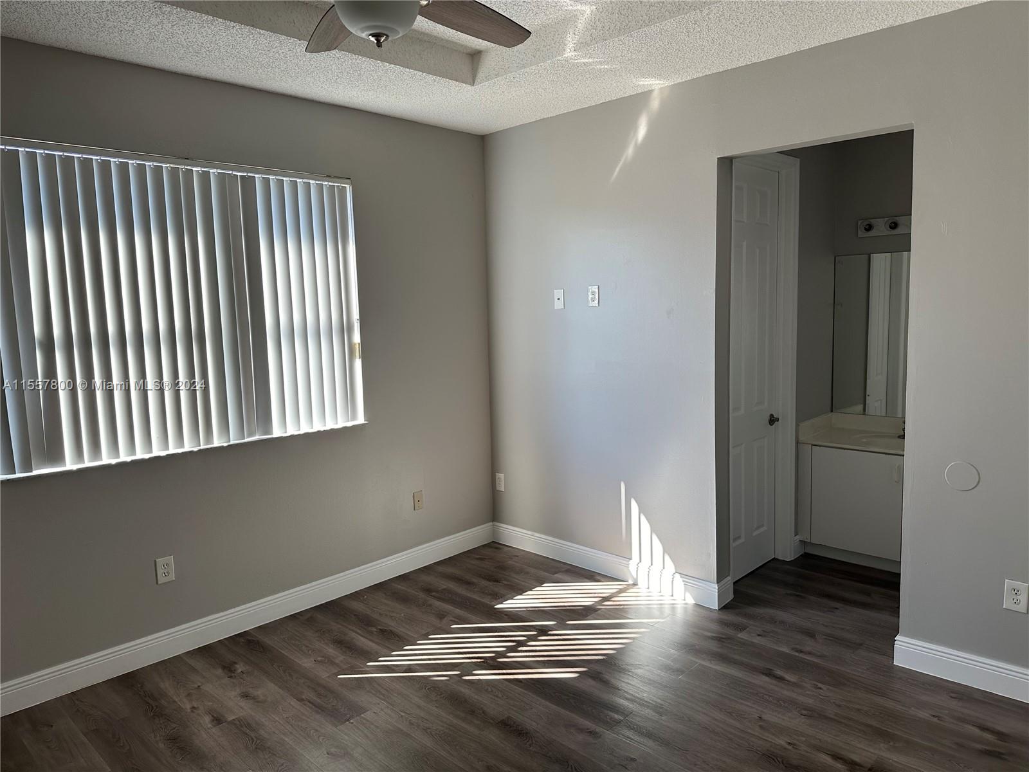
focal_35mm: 24
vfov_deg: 56.8
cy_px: 386
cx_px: 514
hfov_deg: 71.6
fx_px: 713
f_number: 1.78
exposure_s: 1/138
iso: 80
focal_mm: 6.86
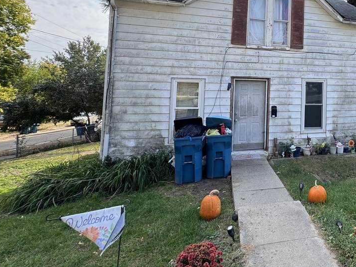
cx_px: 303
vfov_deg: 53.1
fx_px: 257
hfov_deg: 61.3
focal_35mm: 25
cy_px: 76
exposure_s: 1/394
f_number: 2.2
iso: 40
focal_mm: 2.22
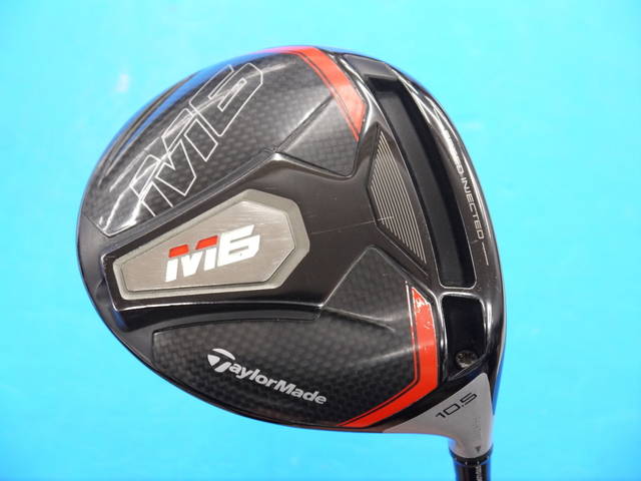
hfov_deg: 23.3
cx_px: 320
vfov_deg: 17.6
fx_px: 1555
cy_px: 240
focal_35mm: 84
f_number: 5.6
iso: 800
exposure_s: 1/50
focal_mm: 42
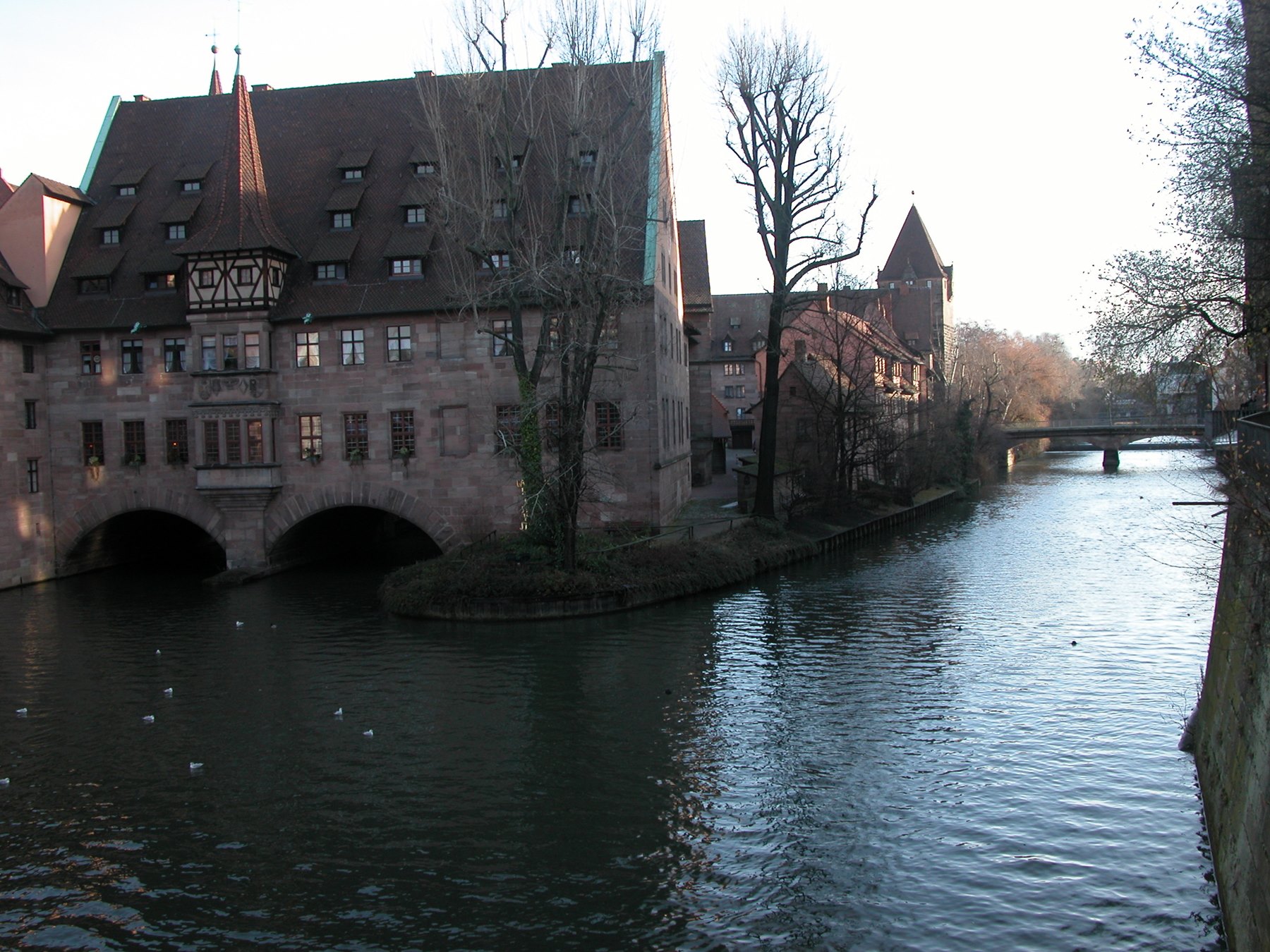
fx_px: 1247
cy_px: 476
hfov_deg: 54.0
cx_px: 635
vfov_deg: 41.8
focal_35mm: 34
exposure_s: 1/140
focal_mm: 8.9
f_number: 4
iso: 100
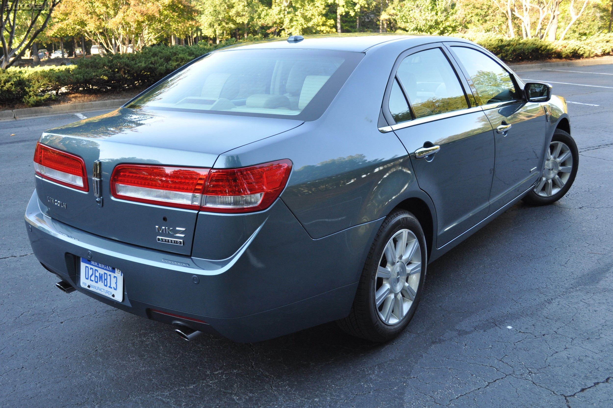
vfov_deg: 36.8
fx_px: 612
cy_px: 204
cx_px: 306
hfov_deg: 53.2
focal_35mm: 36
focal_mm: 24
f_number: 5.6
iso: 400
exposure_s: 1/125
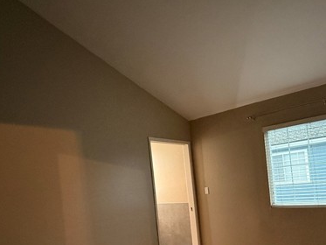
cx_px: 230
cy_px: 173
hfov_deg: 68.5
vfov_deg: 55.0
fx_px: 226
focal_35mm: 24
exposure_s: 1/60
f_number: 2.2
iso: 500
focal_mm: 2.22
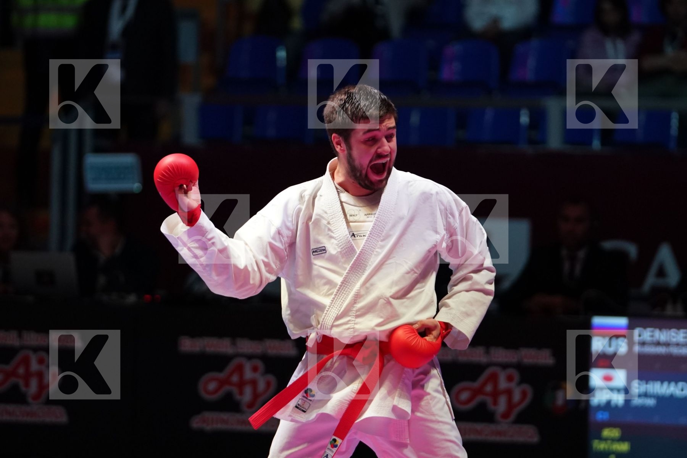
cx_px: 344
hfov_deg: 8.4
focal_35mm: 246
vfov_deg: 5.6
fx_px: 4694
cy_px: 229
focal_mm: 164
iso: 2500
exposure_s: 1/1000
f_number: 2.8
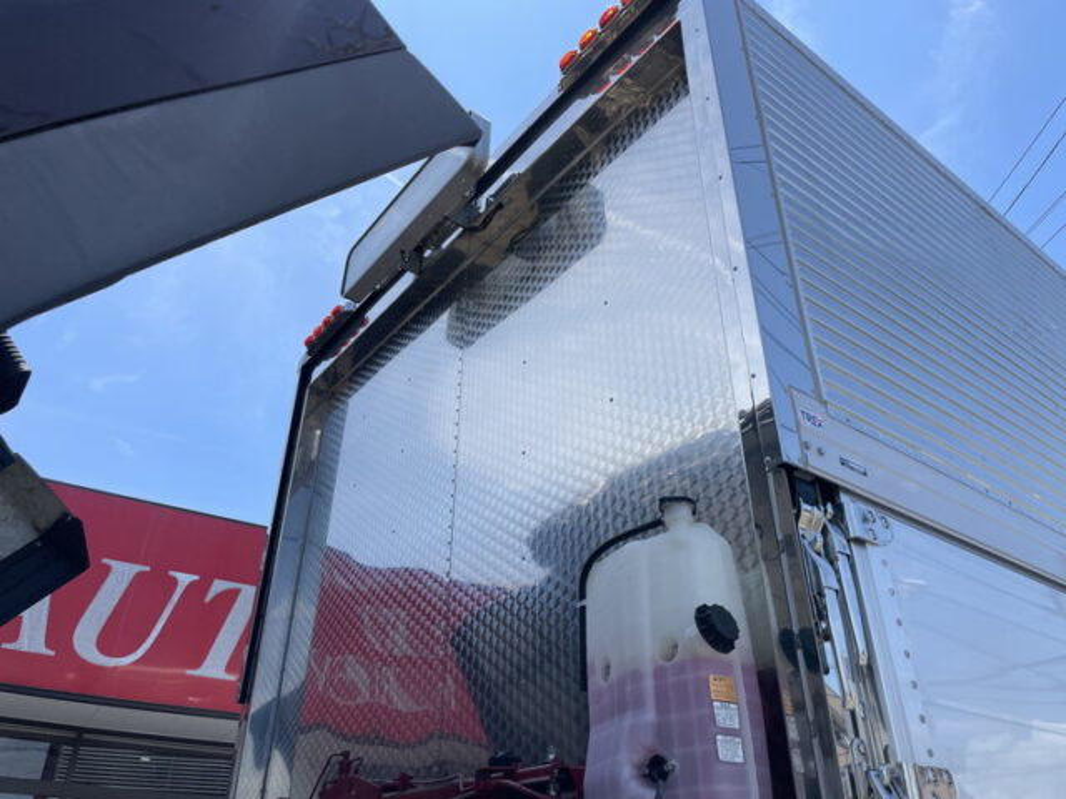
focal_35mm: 26
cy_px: 400
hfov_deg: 67.3
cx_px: 533
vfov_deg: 53.1
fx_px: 801
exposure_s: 1/3401
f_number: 1.6
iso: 32
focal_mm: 4.2
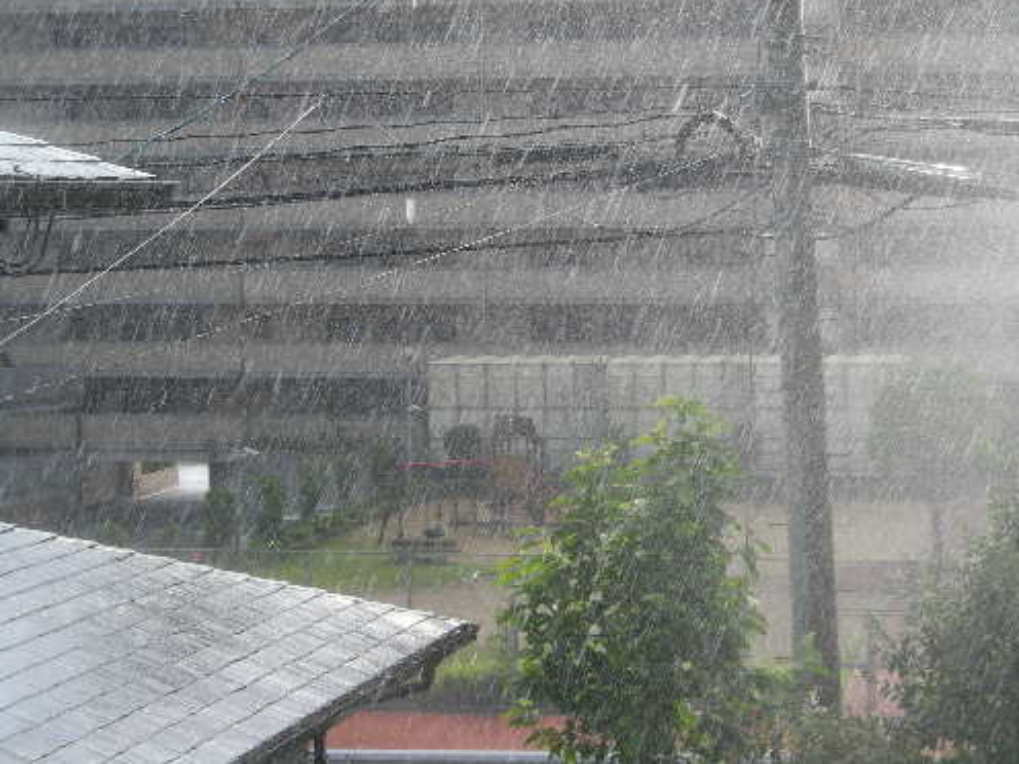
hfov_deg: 20.0
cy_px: 273
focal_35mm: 98
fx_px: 2885
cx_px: 641
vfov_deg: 15.1
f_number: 3.9
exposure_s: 1/253
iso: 50
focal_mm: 12.3
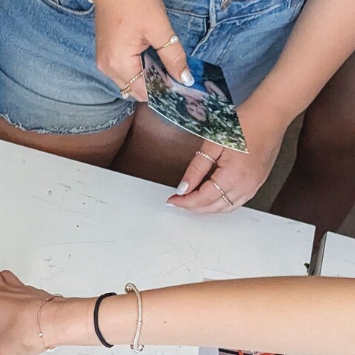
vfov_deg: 18.1
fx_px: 1056
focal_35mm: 91
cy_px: 436
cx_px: -136
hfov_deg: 17.6
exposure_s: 1/636
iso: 1441
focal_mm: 6.81
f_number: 1.85
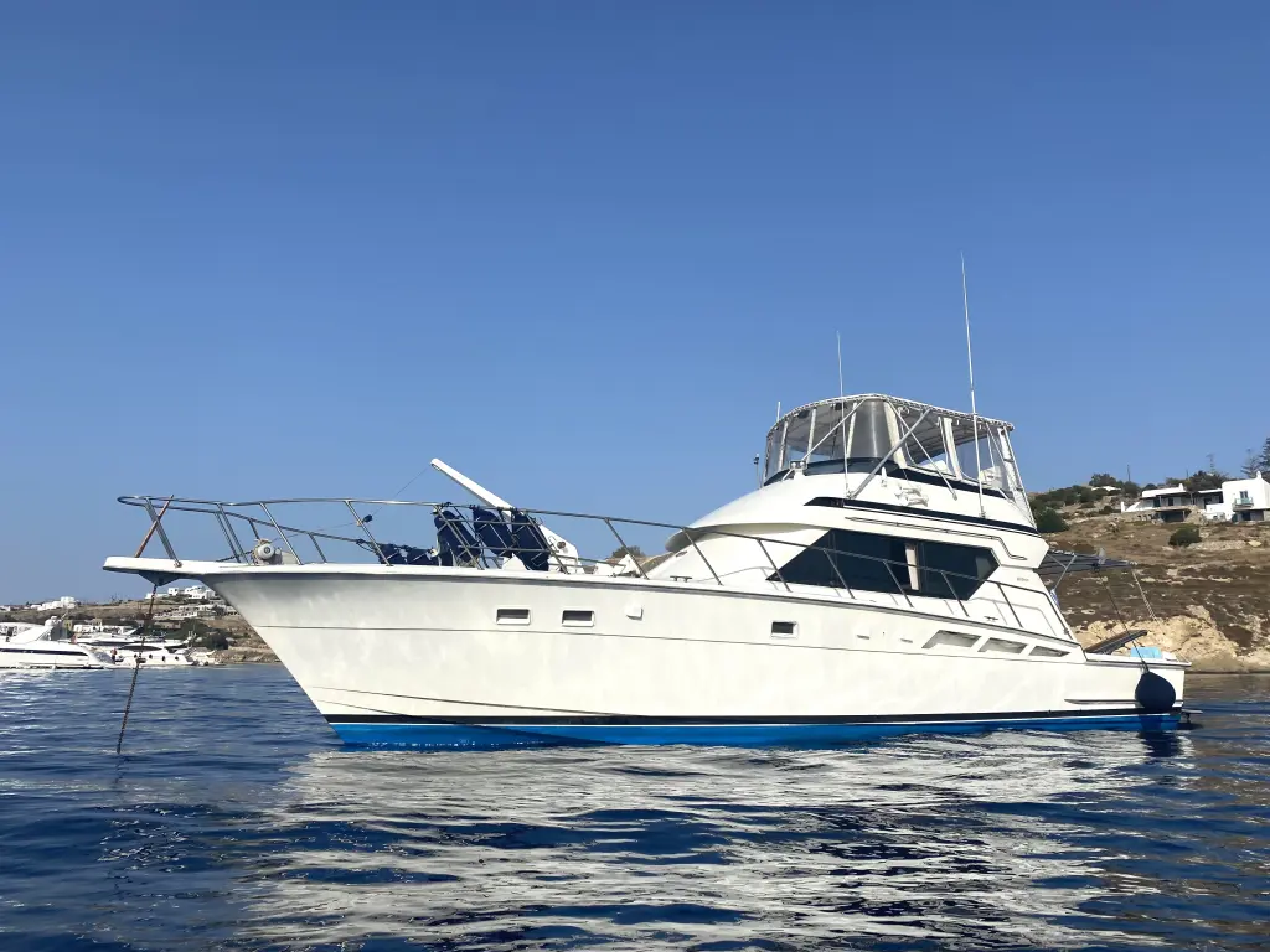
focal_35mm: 26
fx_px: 954
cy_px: 476
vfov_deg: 53.1
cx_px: 635
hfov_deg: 67.3
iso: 32
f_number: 1.8
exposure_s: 1/5236
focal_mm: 4.25
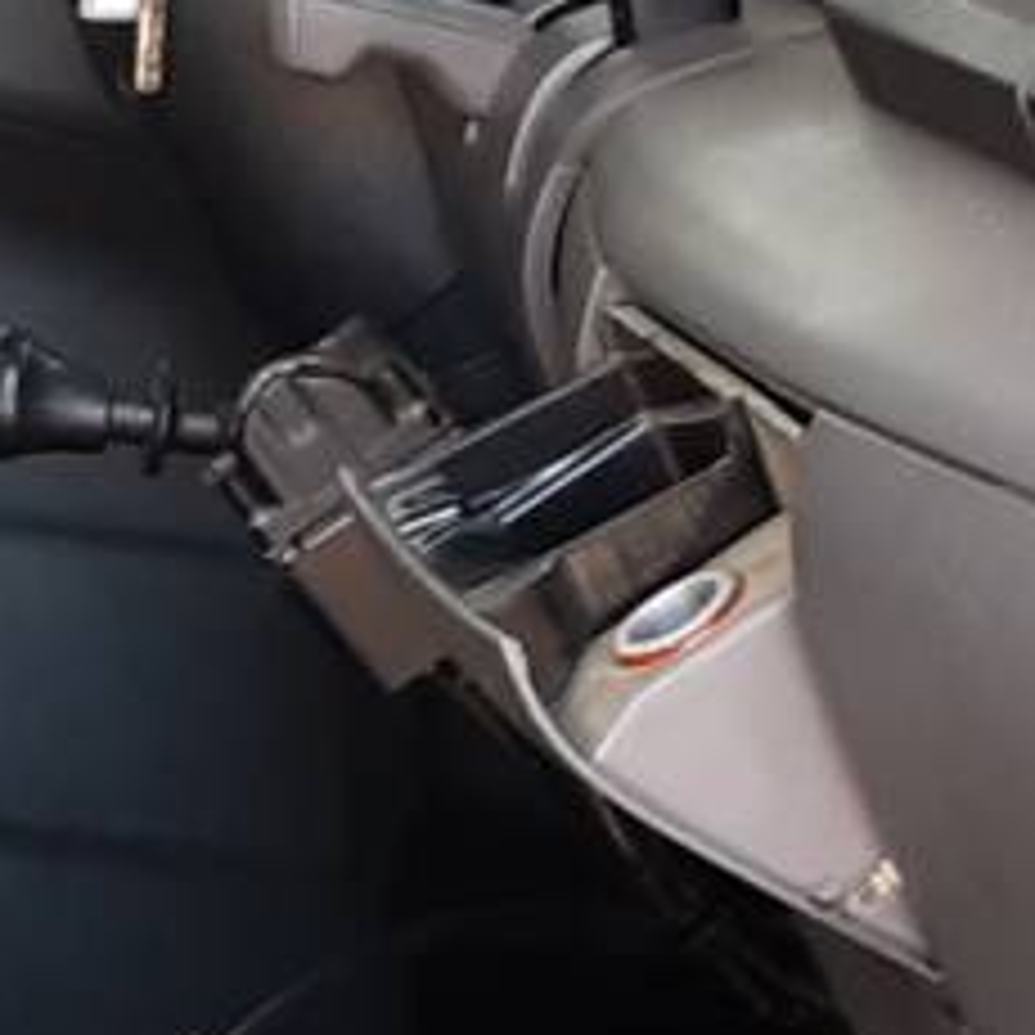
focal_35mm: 155
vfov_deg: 11.3
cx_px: -904
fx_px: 5243
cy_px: 324
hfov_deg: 10.5
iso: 76
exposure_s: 1/40
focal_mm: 2.9
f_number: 1.9
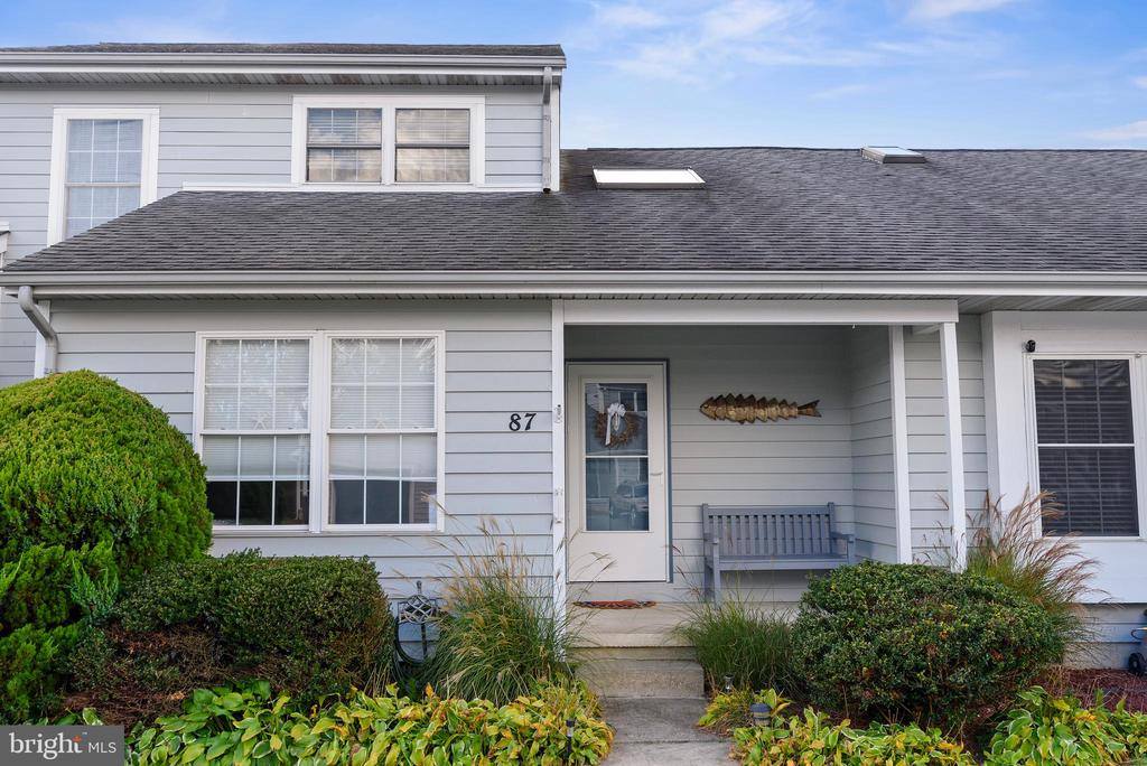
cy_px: 383
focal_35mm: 30
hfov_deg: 61.9
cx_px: 574
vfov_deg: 43.7
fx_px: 956
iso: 200
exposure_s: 1/180
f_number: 8
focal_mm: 30
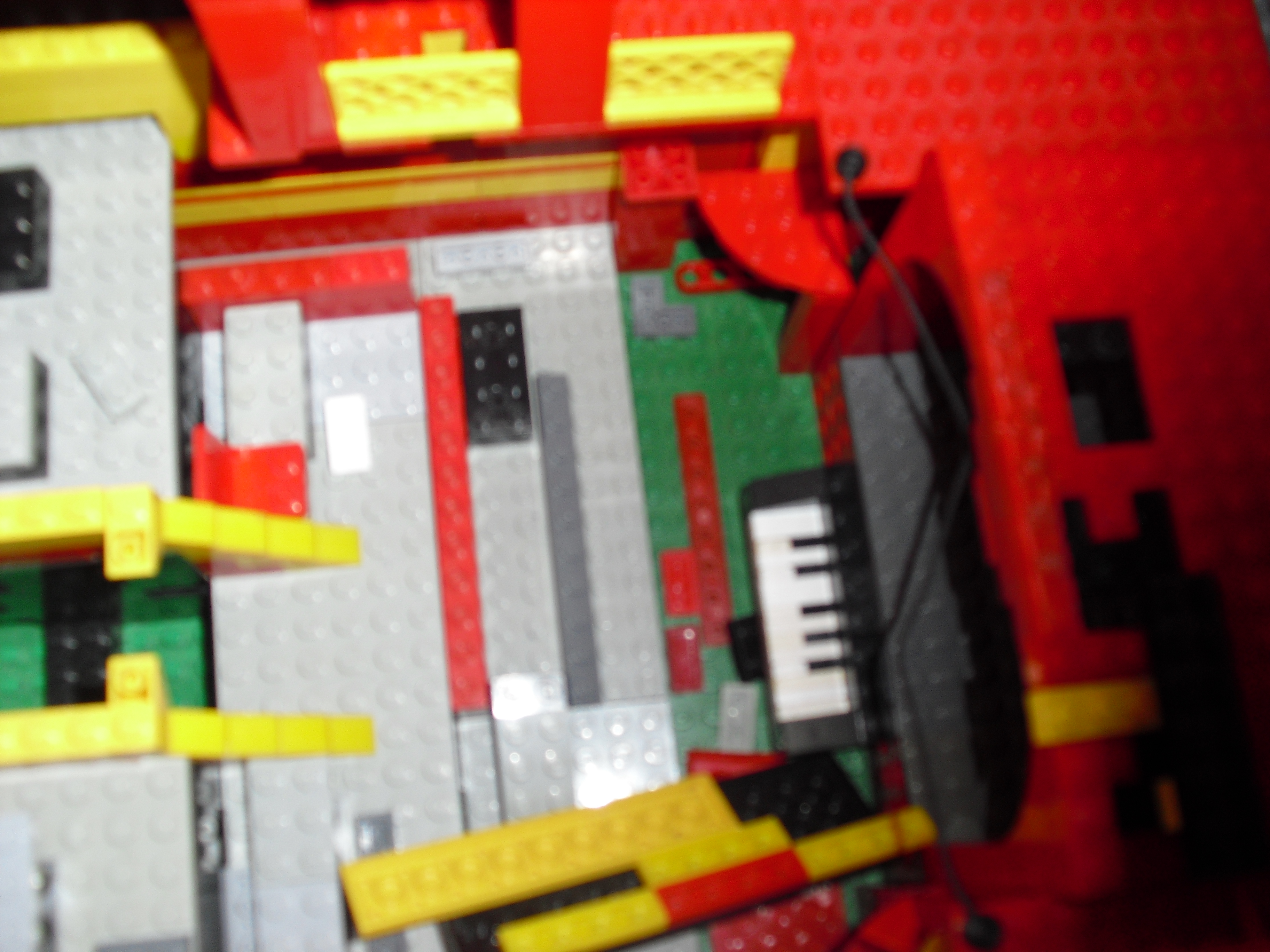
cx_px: 635
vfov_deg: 39.7
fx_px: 1321
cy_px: 476
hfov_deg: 51.4
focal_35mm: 36
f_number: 3.1
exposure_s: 1/60
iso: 100
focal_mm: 6.3
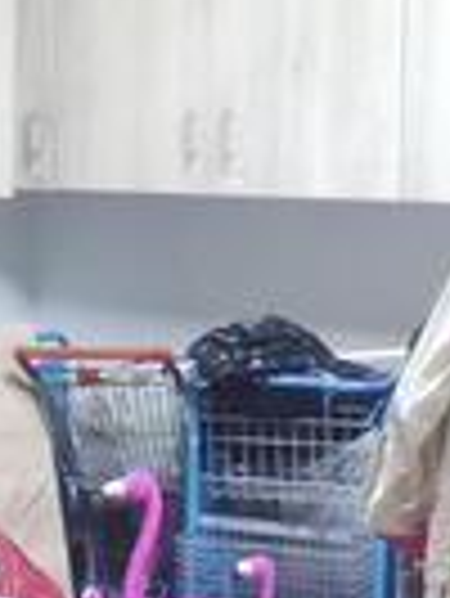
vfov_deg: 20.4
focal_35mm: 96
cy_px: 306
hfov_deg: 15.2
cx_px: 27
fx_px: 1661
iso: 640
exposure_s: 1/16.7
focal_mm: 2.35
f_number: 2.2
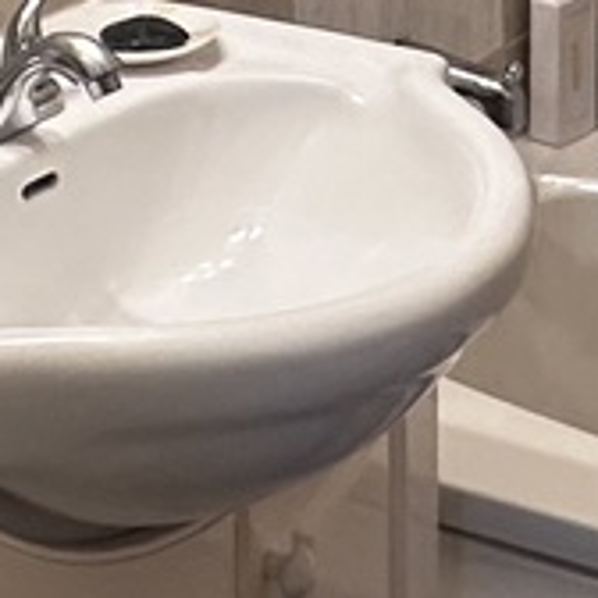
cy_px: -438
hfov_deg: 16.4
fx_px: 2072
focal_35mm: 106
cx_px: 278
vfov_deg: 14.6
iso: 200
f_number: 2.2
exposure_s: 1/60
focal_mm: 2.22
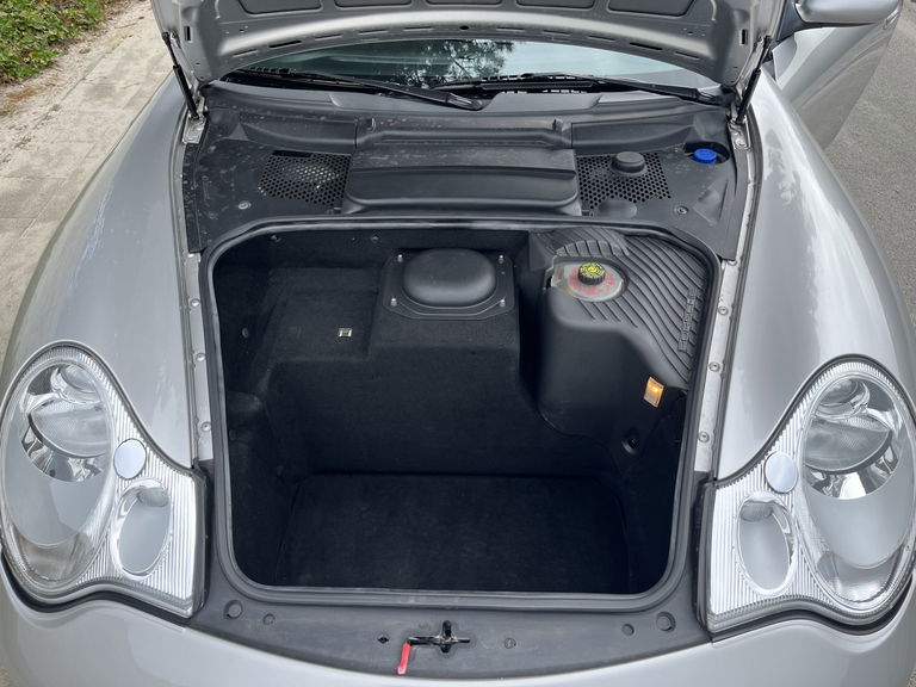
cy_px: 344
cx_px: 458
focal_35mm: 26
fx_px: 688
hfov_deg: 67.3
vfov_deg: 53.1
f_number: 1.6
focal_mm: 5.1
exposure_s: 1/833
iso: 50
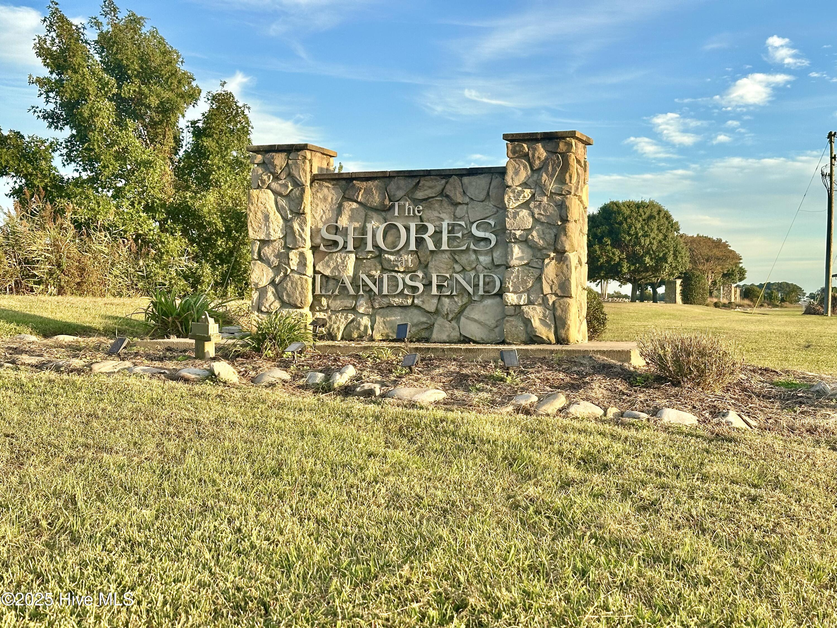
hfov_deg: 39.7
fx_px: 1161
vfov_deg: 30.3
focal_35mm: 48
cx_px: 418
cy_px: 314
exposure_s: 1/1120
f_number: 1.78
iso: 64
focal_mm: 6.86
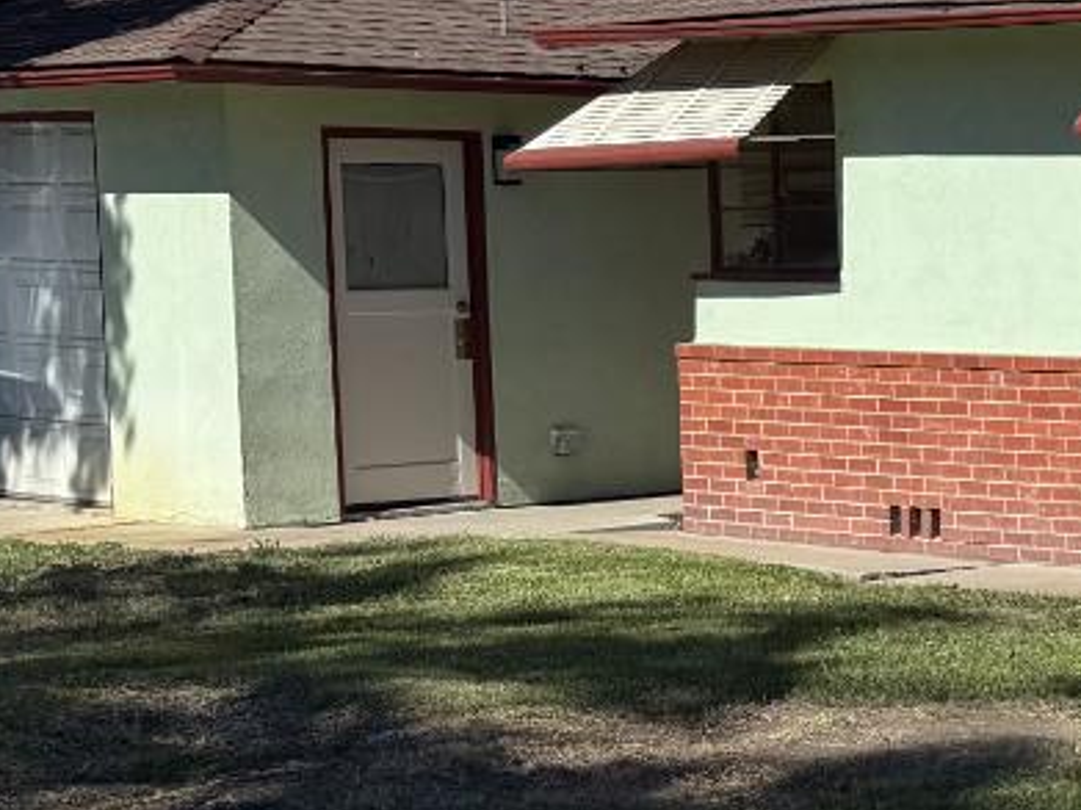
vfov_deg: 16.1
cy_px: 441
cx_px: 1957
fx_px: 2872
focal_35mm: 92
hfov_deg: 17.3
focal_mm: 6.76
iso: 80
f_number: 1.78
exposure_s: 1/5319
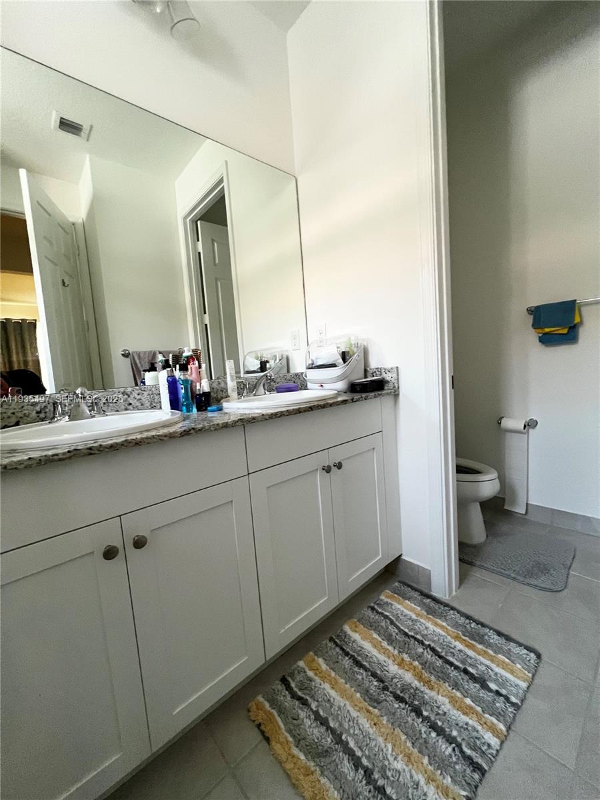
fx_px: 300
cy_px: 400
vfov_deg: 106.2
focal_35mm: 13
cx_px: 300
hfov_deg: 89.9
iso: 320
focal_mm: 1.57
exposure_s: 1/60
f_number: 1.8
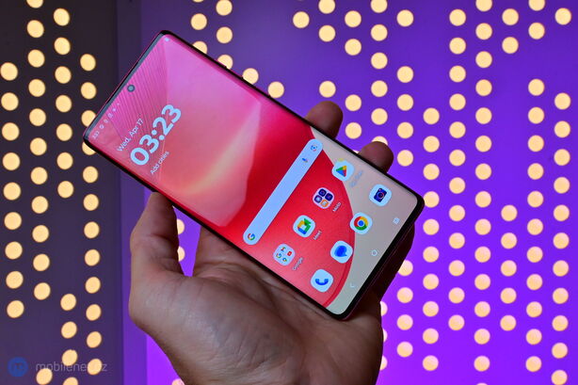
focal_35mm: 44
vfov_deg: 30.8
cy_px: 192
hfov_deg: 45.0
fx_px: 698
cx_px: 289
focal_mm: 29
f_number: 14
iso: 640
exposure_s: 1/80
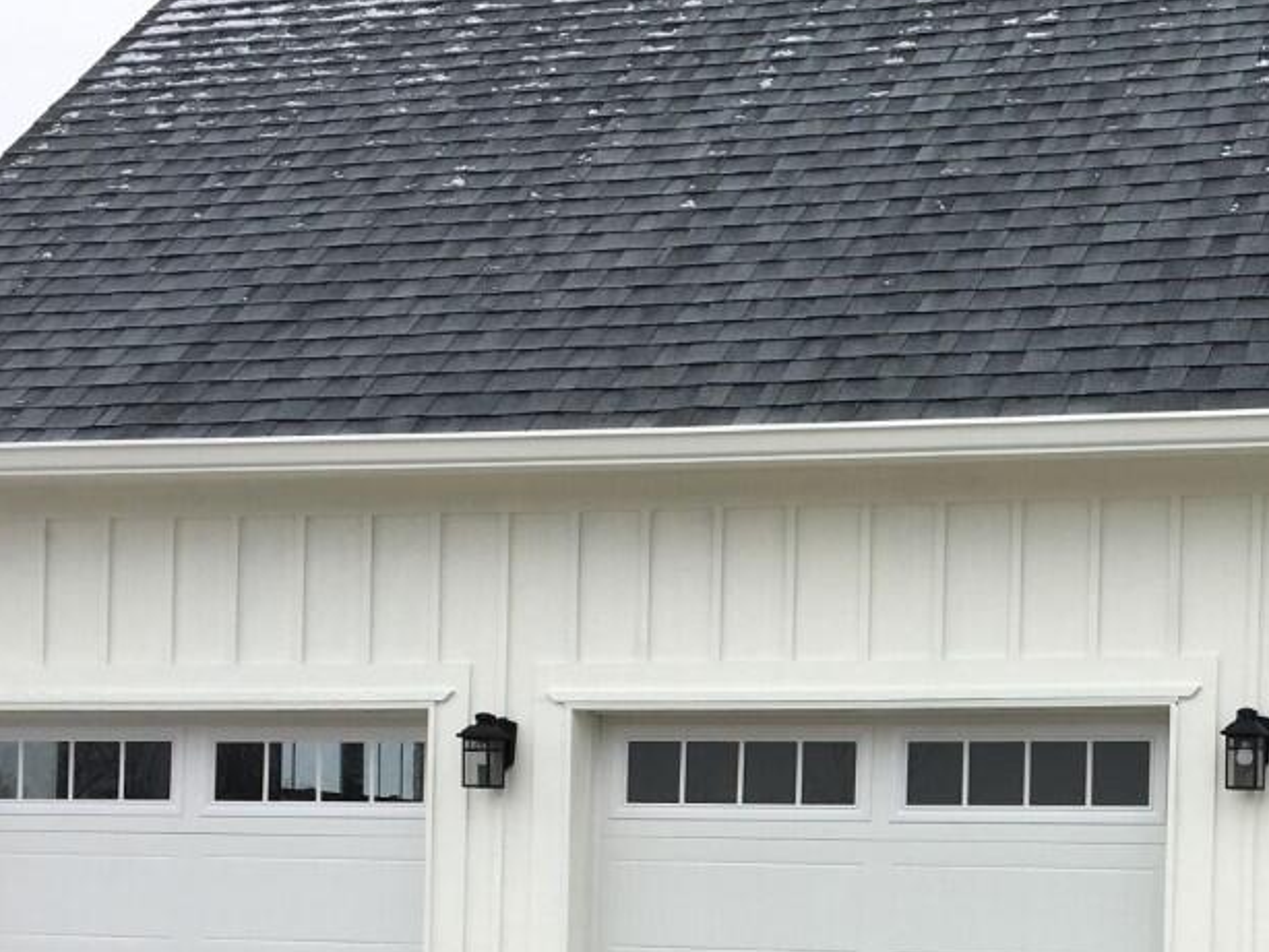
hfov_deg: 27.5
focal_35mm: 68
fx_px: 2494
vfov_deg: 21.0
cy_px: 917
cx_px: 1137
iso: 25
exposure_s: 1/674
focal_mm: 4.15
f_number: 2.2
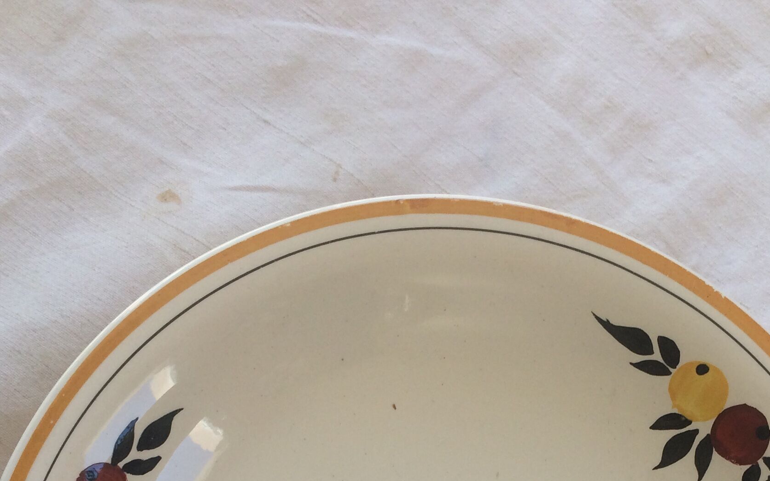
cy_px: 721
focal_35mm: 60
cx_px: 453
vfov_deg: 19.0
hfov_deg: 33.9
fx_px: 1259
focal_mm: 4.15
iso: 32
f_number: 2.2
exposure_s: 1/268
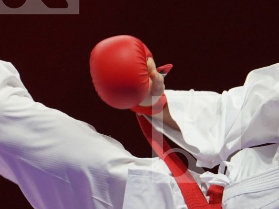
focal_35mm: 1243
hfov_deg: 1.6
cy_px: 139
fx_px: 10020
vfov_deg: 1.2
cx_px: 35
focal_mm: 280
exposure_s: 1/1000
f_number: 4
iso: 2000
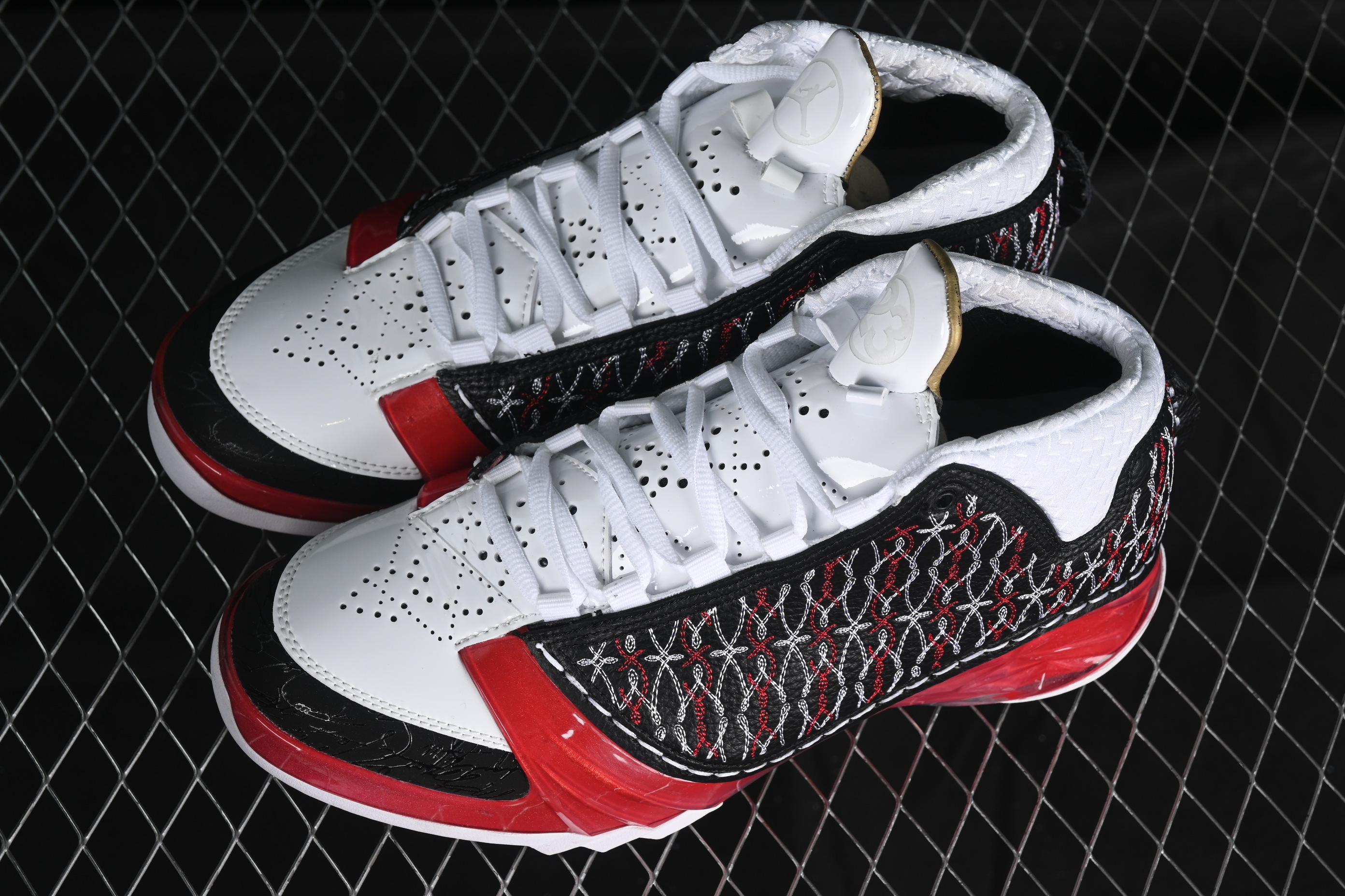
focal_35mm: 75
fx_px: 2802
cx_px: 672
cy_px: 448
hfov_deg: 27.0
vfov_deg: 18.2
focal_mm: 50
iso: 160
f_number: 7.1
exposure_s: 1/60
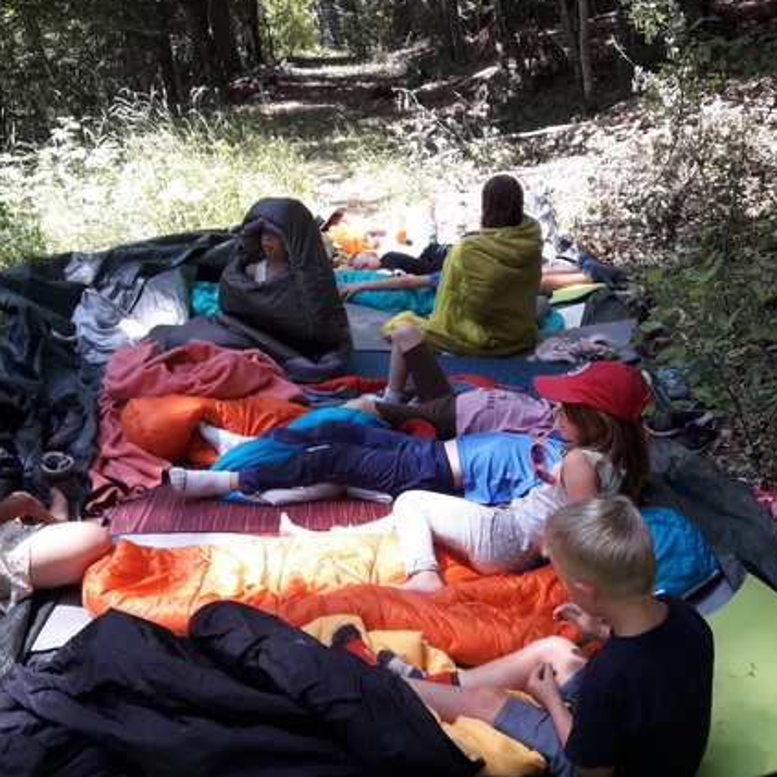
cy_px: 366
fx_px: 1041
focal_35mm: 41
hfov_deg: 40.8
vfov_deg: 40.9
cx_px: 330
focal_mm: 3.7
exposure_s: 1/179
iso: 40
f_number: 1.9
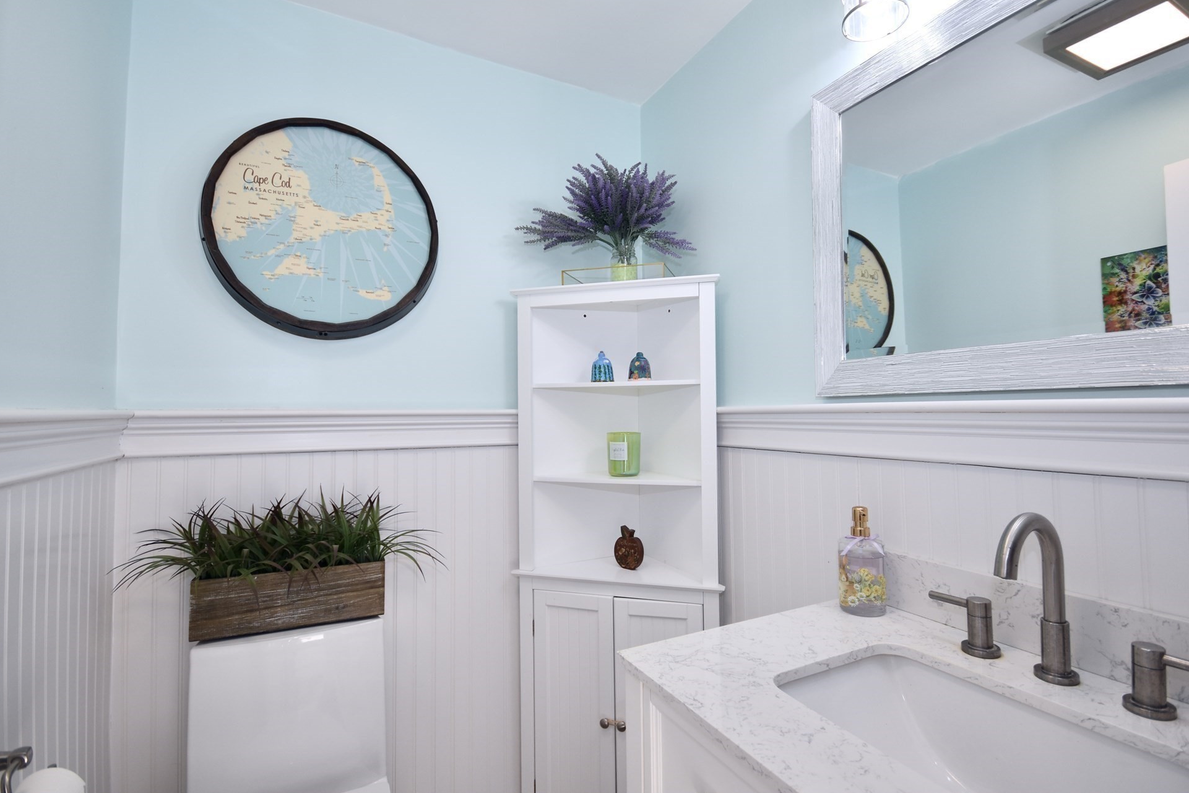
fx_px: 528
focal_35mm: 16
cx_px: 625
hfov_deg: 96.7
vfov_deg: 73.7
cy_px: 392
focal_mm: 10
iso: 200
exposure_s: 1/100
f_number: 5
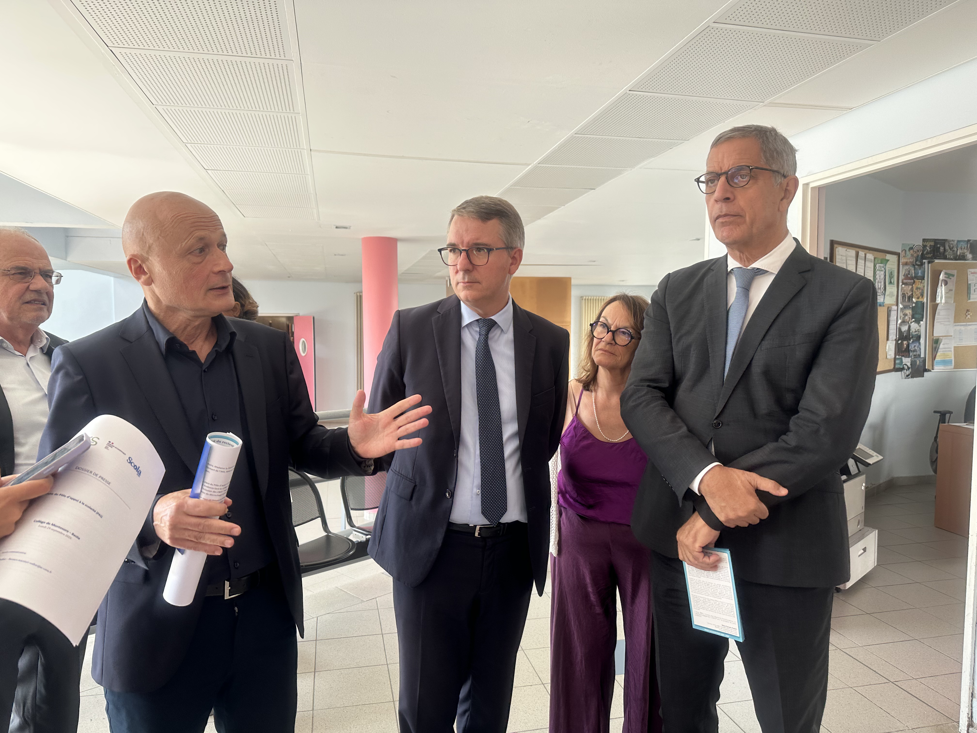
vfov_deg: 56.8
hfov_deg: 71.6
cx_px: 488
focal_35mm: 24
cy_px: 366
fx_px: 677
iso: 64
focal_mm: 6.86
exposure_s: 1/153
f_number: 1.78
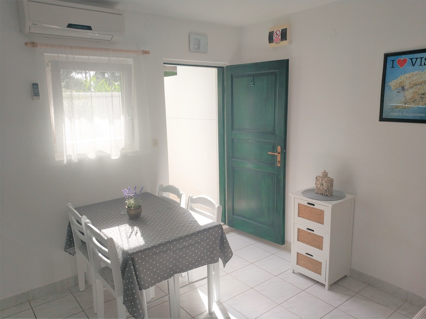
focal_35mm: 32
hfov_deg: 56.8
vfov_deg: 44.2
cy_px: 160
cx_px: 213
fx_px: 394
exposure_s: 1/267
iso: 100
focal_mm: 4.5
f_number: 2
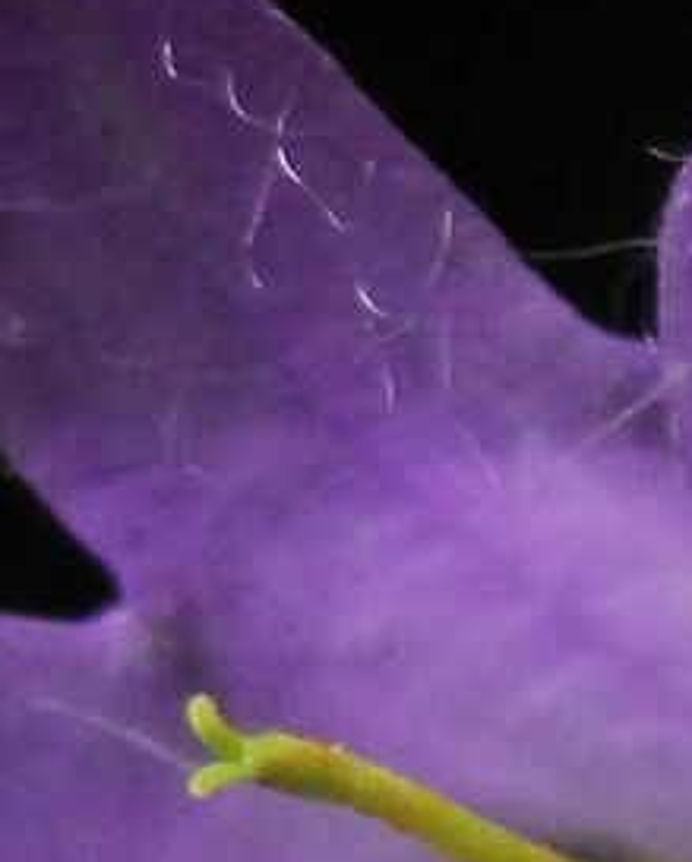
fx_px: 22133
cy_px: 2142
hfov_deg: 1.8
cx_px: 2275
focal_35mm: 866
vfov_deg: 2.2
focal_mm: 70
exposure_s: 1/250
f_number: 4.5
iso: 800
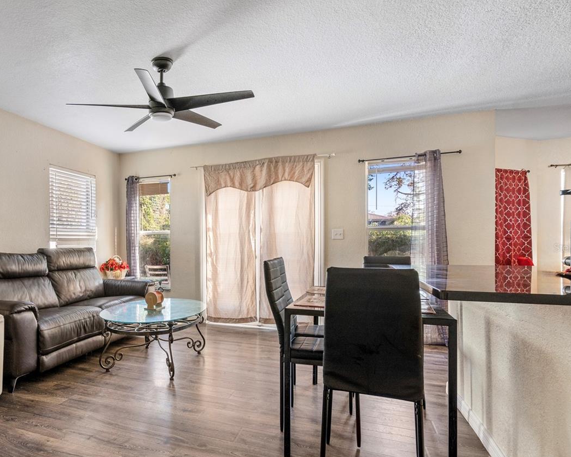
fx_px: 389
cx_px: 165
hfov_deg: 69.2
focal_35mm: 23
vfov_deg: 60.8
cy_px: 248
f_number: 8
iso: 400
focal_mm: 16
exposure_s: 2
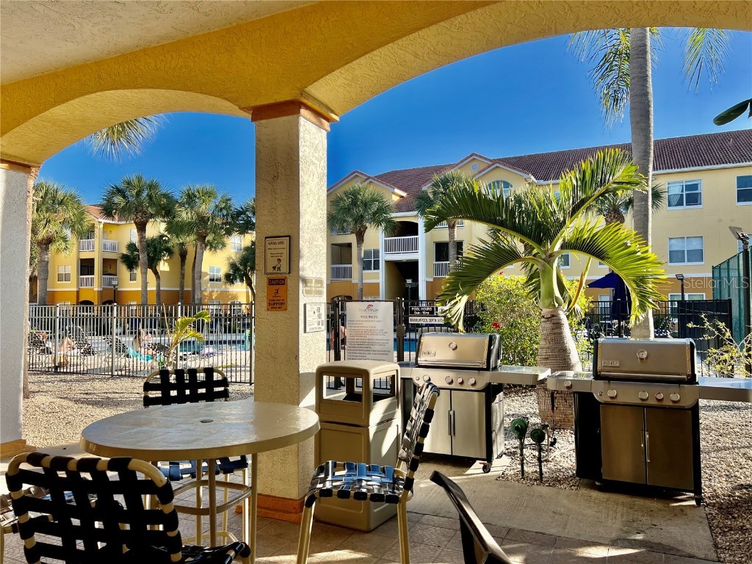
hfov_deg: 67.3
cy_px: 282
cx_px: 376
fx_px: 565
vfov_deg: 53.1
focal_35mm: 26
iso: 50
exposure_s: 1/2083
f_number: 1.5
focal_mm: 5.7
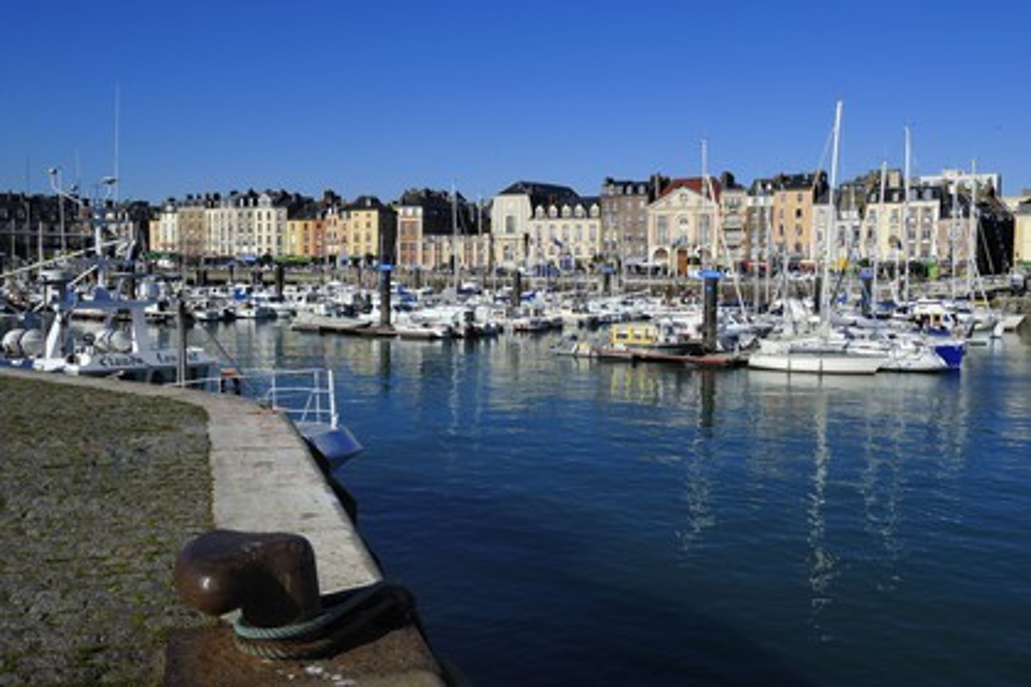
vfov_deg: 38.9
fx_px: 974
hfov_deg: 55.8
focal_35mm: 34
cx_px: 516
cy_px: 344
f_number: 14
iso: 200
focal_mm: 34
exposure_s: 1/200
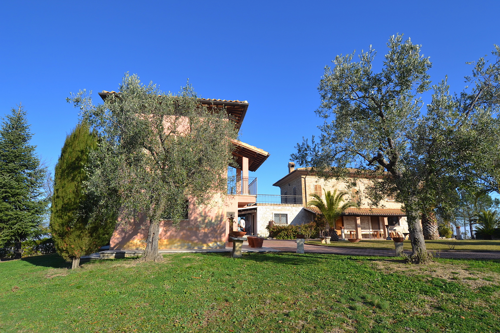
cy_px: 166
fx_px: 250
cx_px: 250
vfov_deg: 67.4
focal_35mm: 18
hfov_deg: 90.0
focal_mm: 12
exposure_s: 1/250
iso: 100
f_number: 8
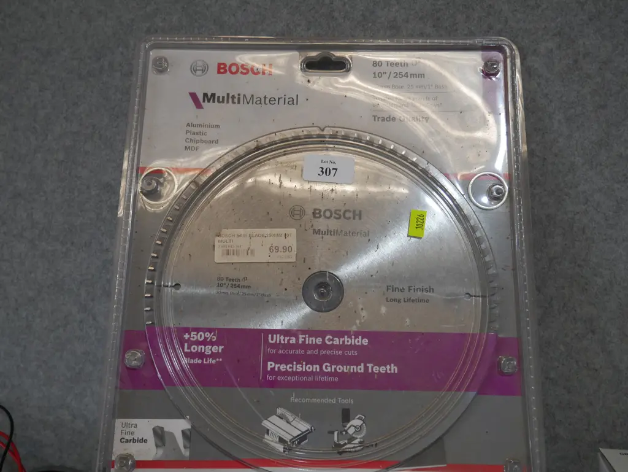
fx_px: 617
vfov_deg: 41.8
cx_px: 314
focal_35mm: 34
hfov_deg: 53.9
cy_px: 236
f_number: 4
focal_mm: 17
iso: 250
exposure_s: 1/60
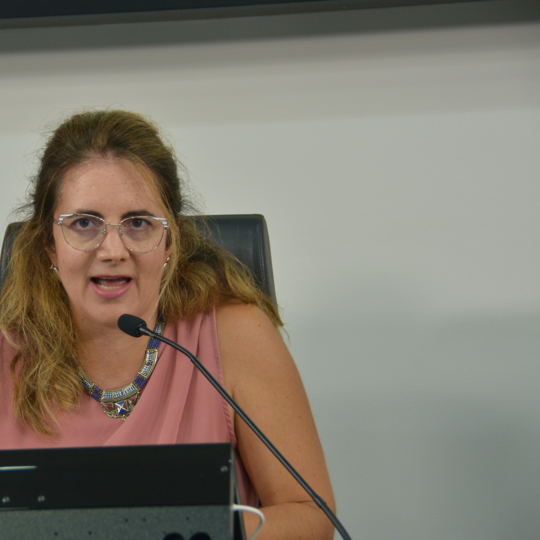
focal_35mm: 166
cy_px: 279
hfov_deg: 10.5
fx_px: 2930
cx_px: 119
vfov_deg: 10.5
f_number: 5
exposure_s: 1/80
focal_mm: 80
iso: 400
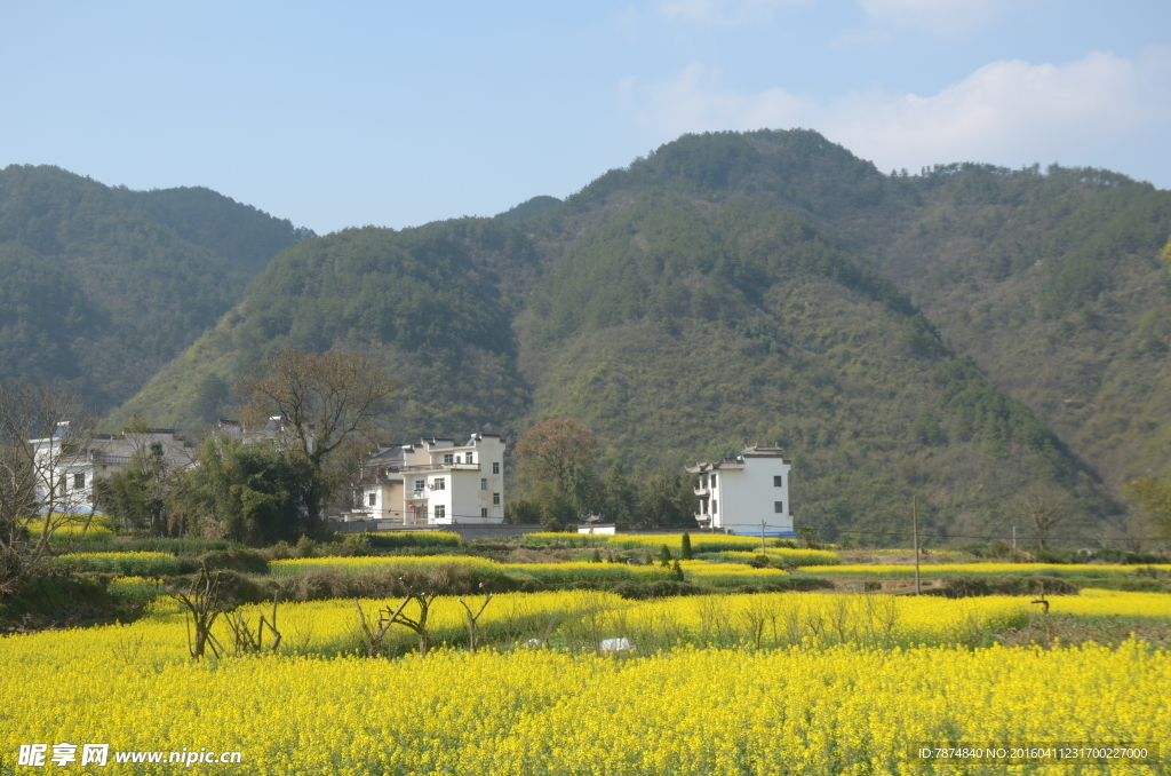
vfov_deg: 23.7
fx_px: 1850
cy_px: 388
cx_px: 586
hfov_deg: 35.1
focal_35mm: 57
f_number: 8
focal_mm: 38
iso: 160
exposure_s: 1/250
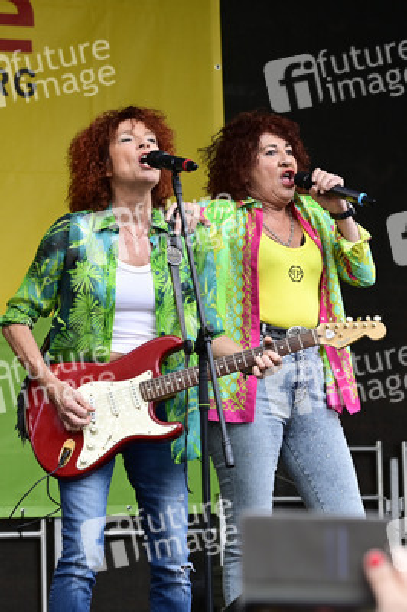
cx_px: 204
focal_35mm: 100
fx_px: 1699
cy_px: 306
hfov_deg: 13.7
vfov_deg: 20.4
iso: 500
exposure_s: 1/320
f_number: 5
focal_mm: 100
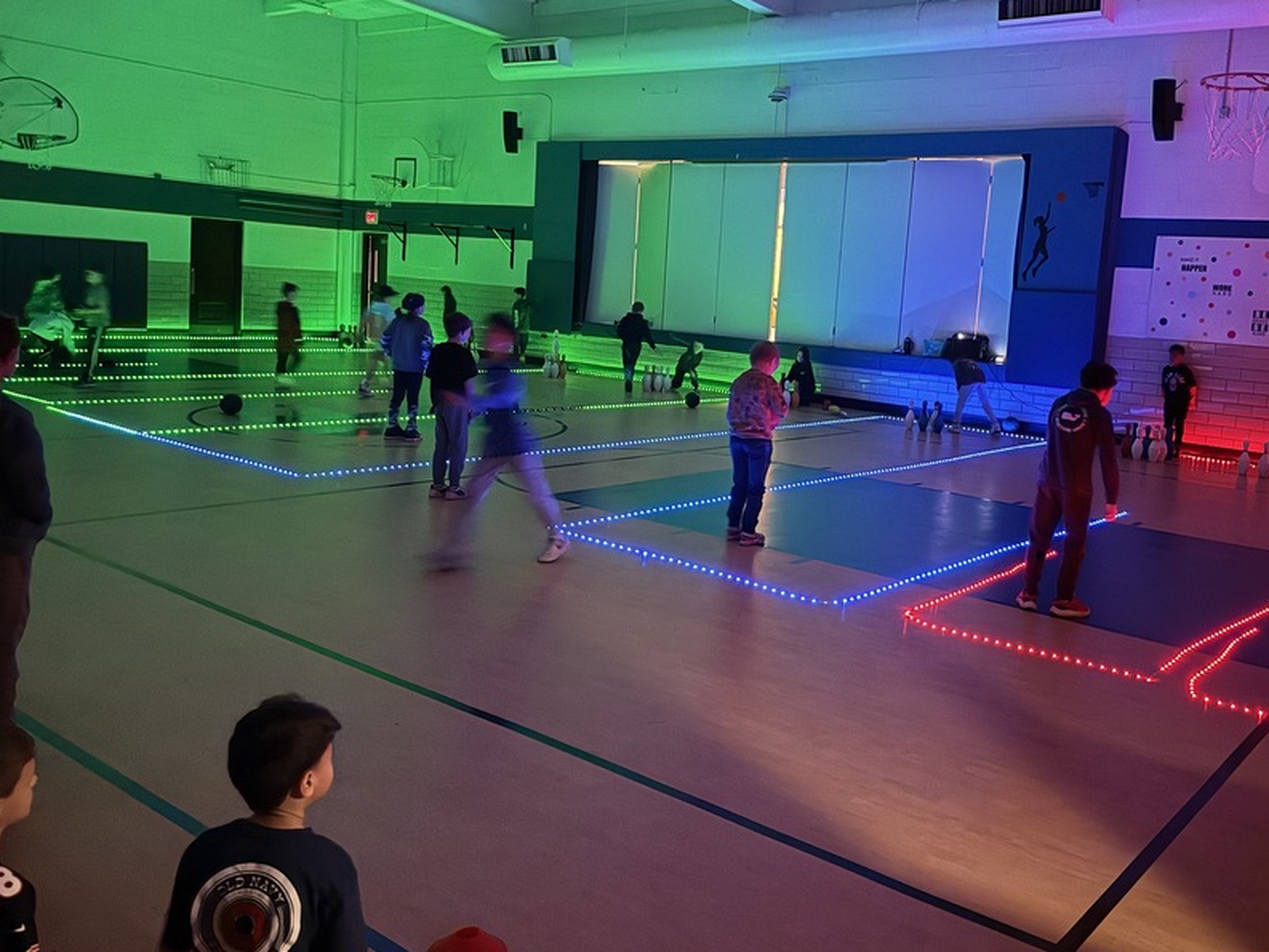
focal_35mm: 31
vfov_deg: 45.3
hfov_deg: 57.9
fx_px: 1137
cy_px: 406
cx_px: 763
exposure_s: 1/15
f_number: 1.78
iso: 2000
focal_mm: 6.76
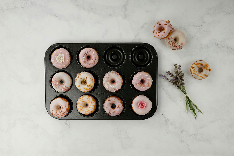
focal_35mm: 55
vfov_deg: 24.6
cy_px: 78
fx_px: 358
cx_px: 117
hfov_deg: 36.2
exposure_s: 1/125
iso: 100
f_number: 13
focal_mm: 55
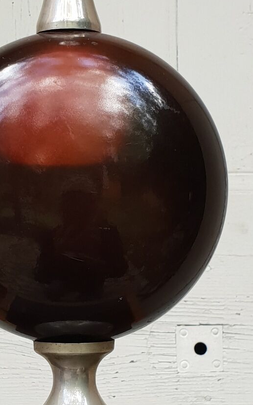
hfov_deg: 13.6
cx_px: 74
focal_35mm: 96
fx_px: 1059
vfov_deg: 21.6
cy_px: 245
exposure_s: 1/100
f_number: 2.4
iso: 80
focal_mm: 4.3
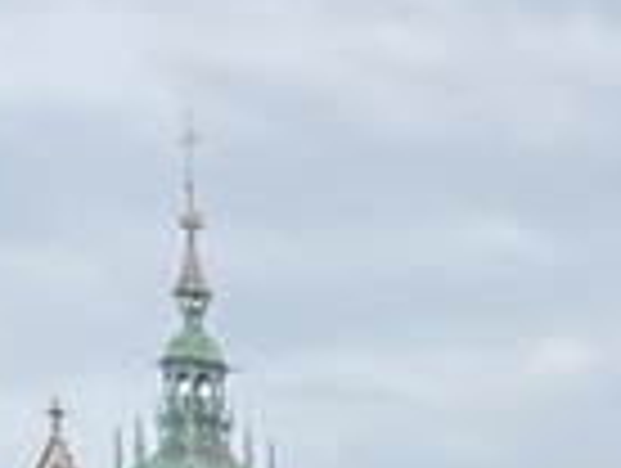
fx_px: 3325
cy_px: 1382
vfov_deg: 7.2
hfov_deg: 9.7
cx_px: 1382
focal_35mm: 185
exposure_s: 1/575
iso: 32
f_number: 1.6
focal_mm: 5.1
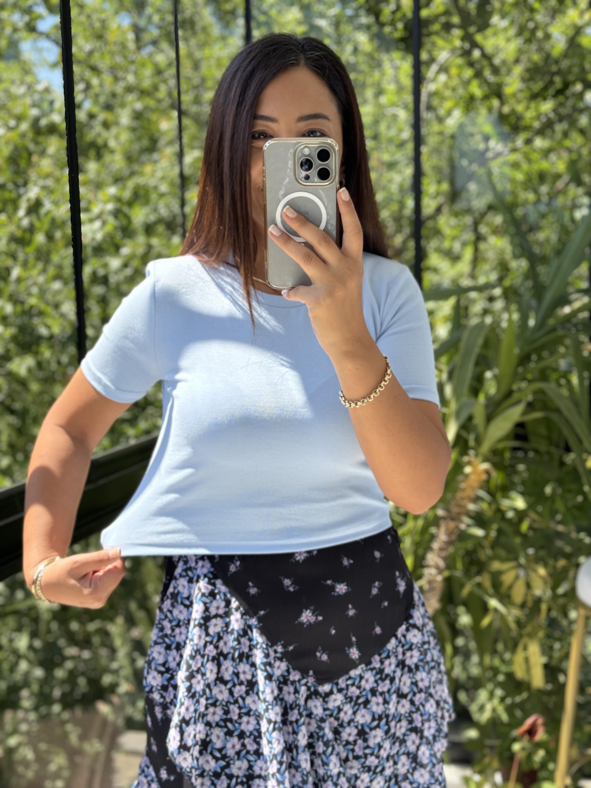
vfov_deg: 39.7
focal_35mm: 48
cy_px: 394
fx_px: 1093
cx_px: 296
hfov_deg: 30.3
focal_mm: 6.76
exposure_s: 1/267
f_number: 1.78
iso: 64
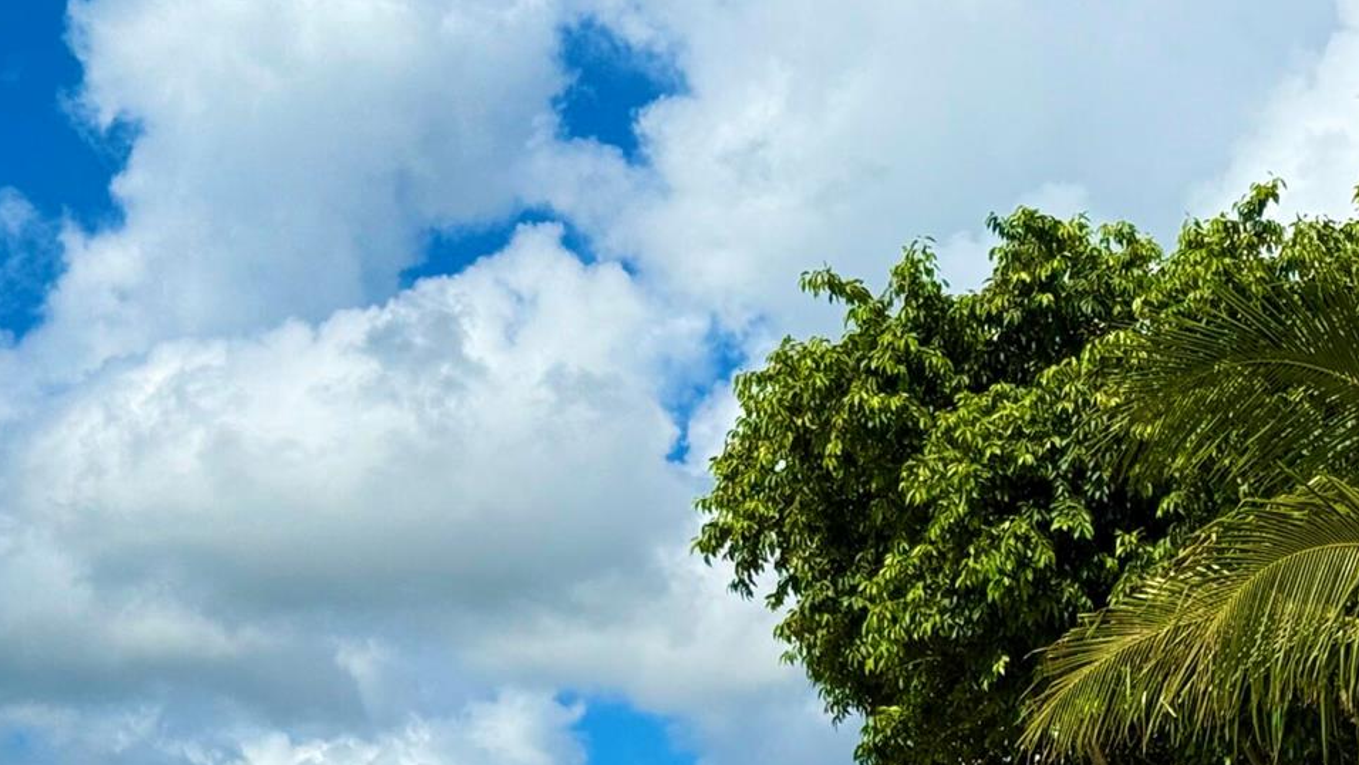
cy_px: 1022
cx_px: 1032
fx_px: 4036
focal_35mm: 112
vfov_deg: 10.6
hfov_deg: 19.0
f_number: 1.78
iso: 64
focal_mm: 6.76
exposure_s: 1/9901
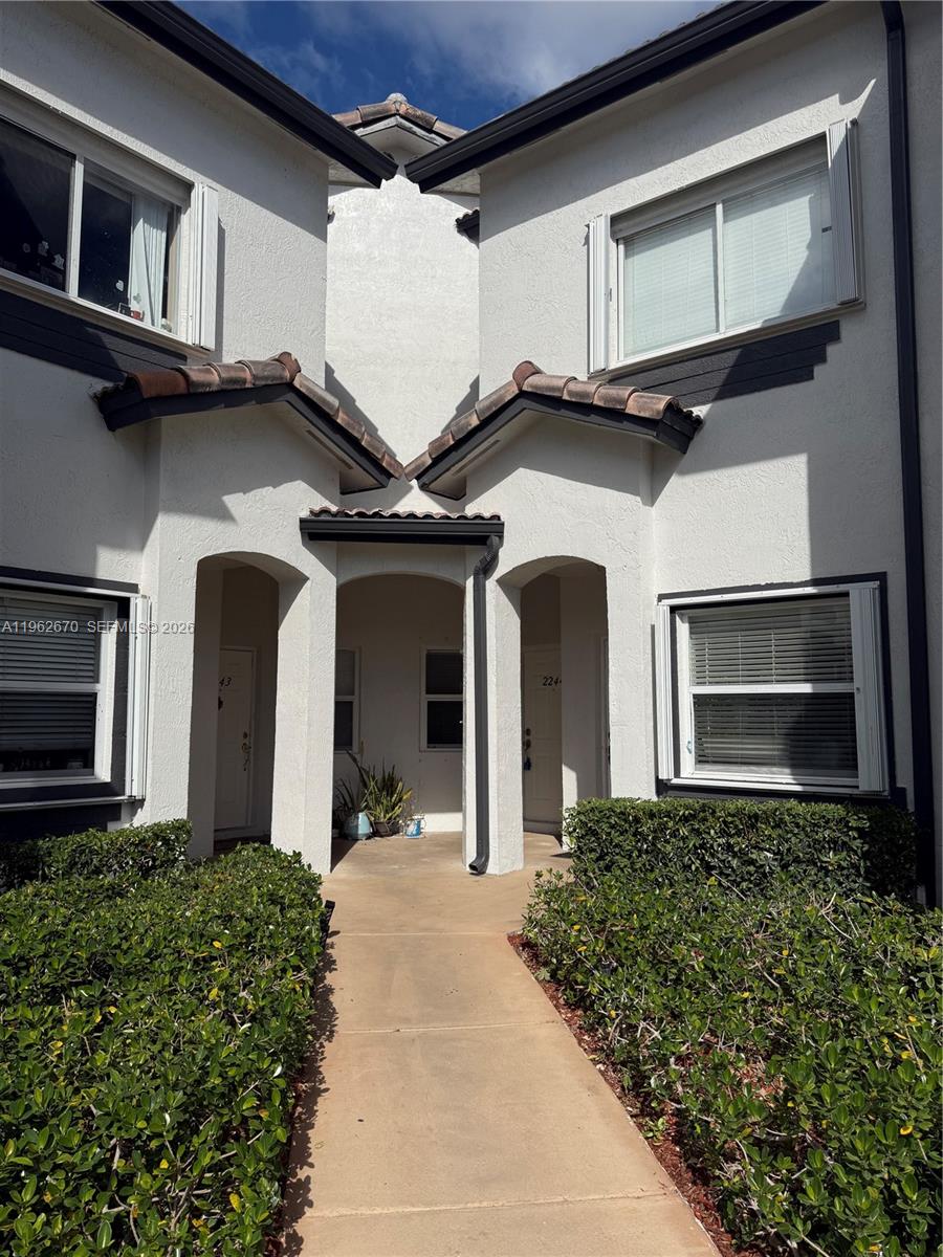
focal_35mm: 24
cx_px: 472
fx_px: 872
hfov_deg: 56.8
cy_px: 628
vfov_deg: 71.6
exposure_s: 1/9091
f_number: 1.78
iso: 80
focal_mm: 6.76
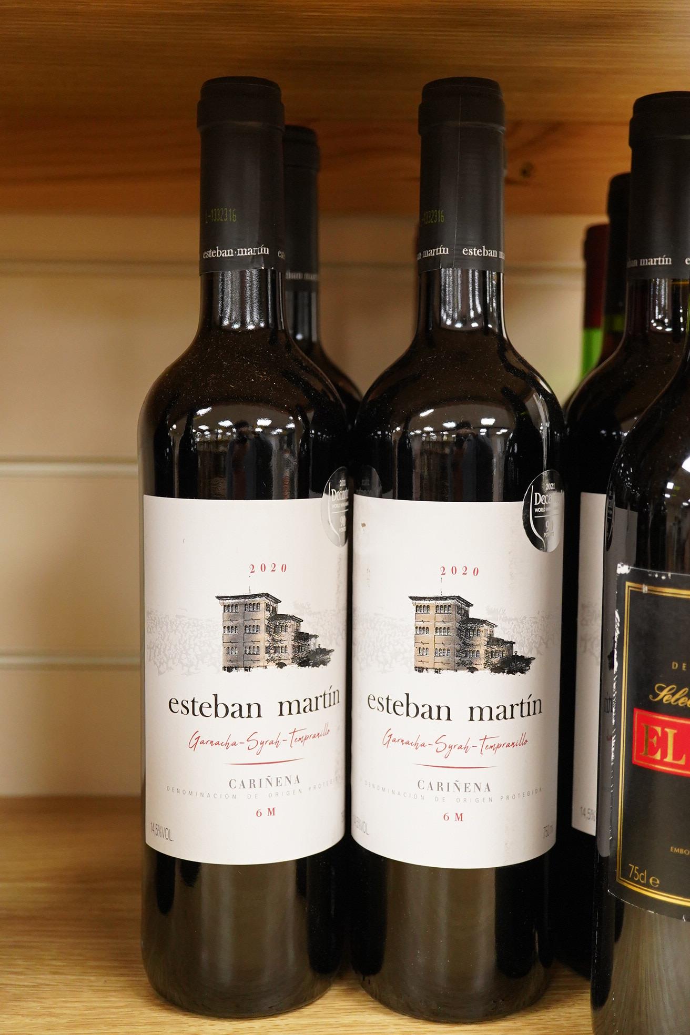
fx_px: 1294
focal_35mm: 45
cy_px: 518
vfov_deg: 43.6
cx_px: 345
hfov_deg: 29.9
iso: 2500
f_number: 3.5
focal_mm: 30
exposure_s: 1/160
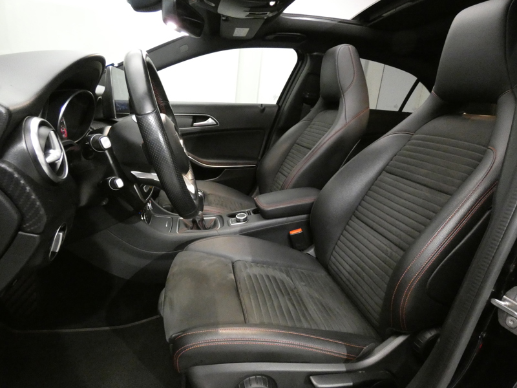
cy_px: 194
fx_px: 299
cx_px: 258
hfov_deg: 81.7
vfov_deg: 66.0
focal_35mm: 20
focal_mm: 3.6
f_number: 2.8
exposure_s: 1/30
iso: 1600
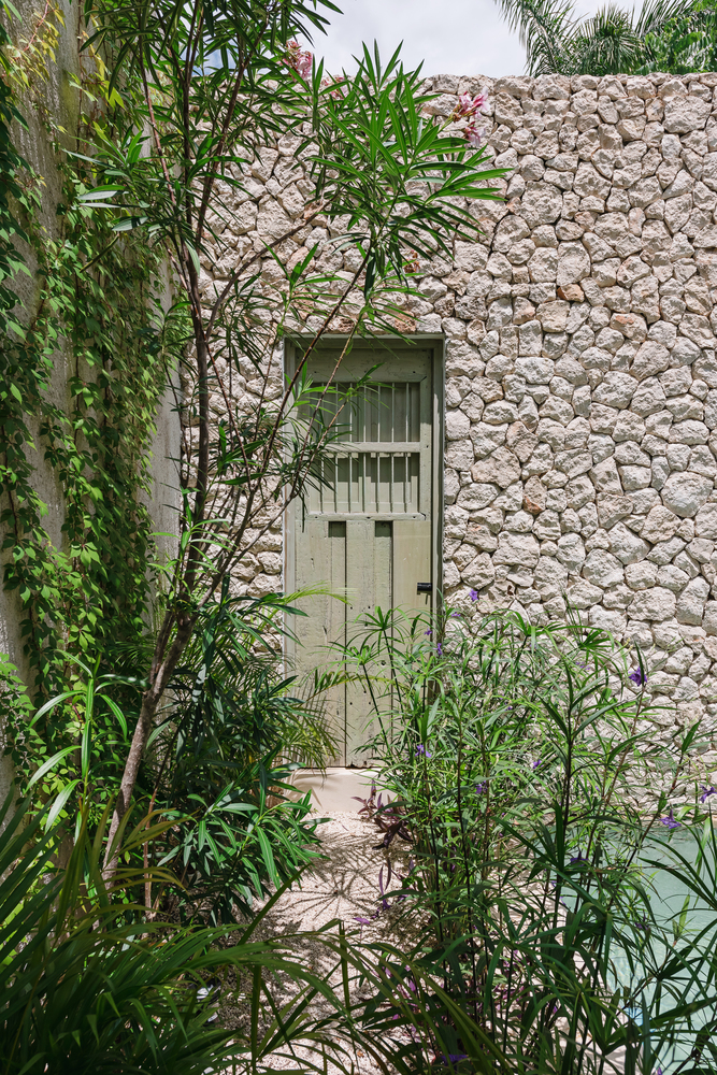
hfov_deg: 53.1
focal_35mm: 24
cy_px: 538
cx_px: 358
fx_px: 717
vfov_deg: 73.7
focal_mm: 24
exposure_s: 1/500
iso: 200
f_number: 10
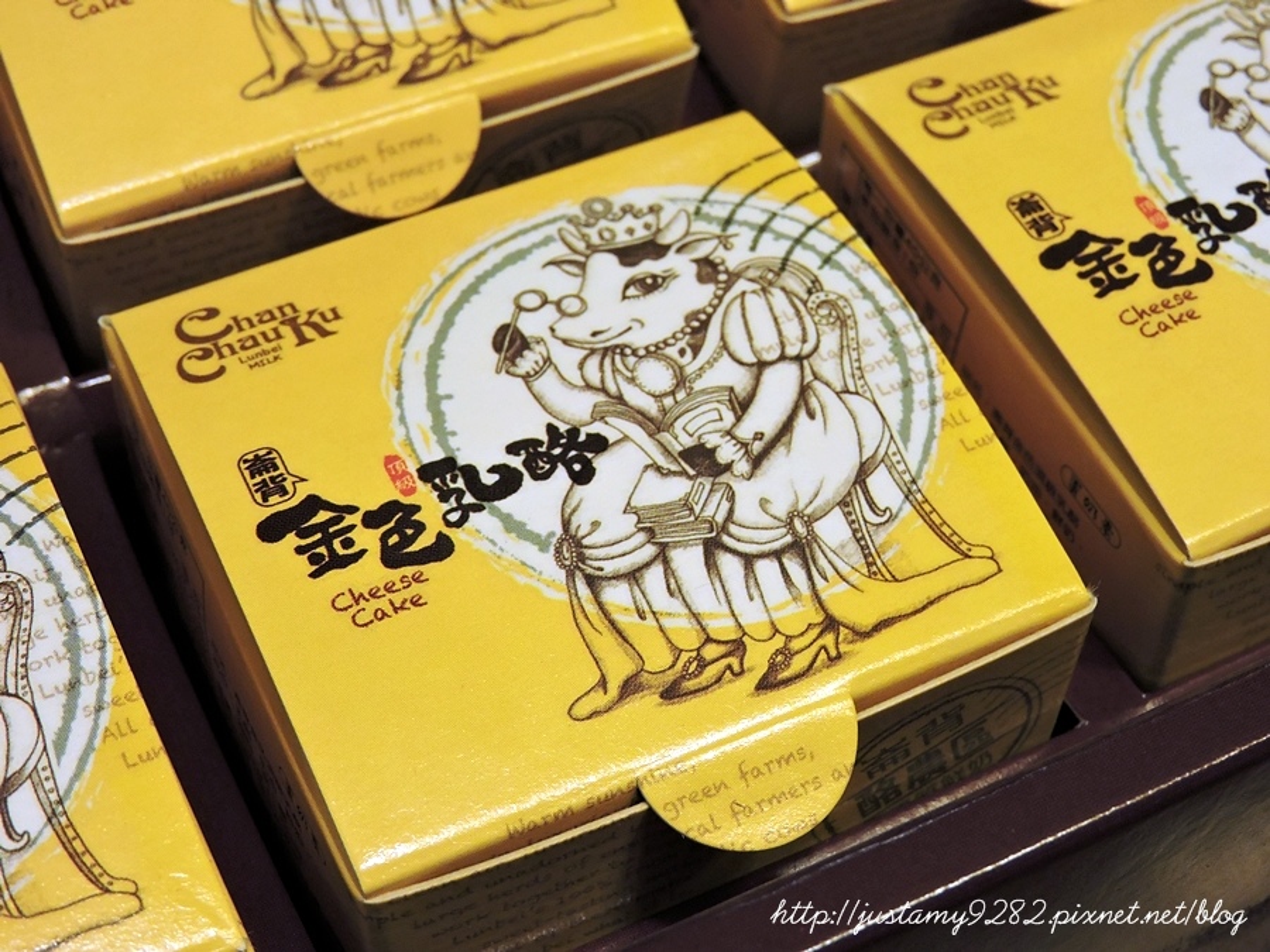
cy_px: 476
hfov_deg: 29.8
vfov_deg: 22.6
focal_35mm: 65
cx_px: 635
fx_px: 2385
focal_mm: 11.6
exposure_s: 1/25
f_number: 4.2
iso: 400
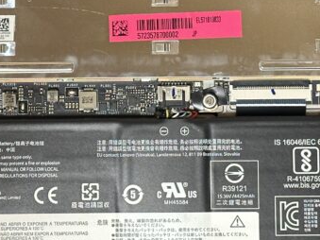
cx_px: 169
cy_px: 32
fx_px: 1340
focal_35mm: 145
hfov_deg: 13.6
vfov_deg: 10.2
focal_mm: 6.86
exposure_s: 1/33
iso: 250
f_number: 1.78
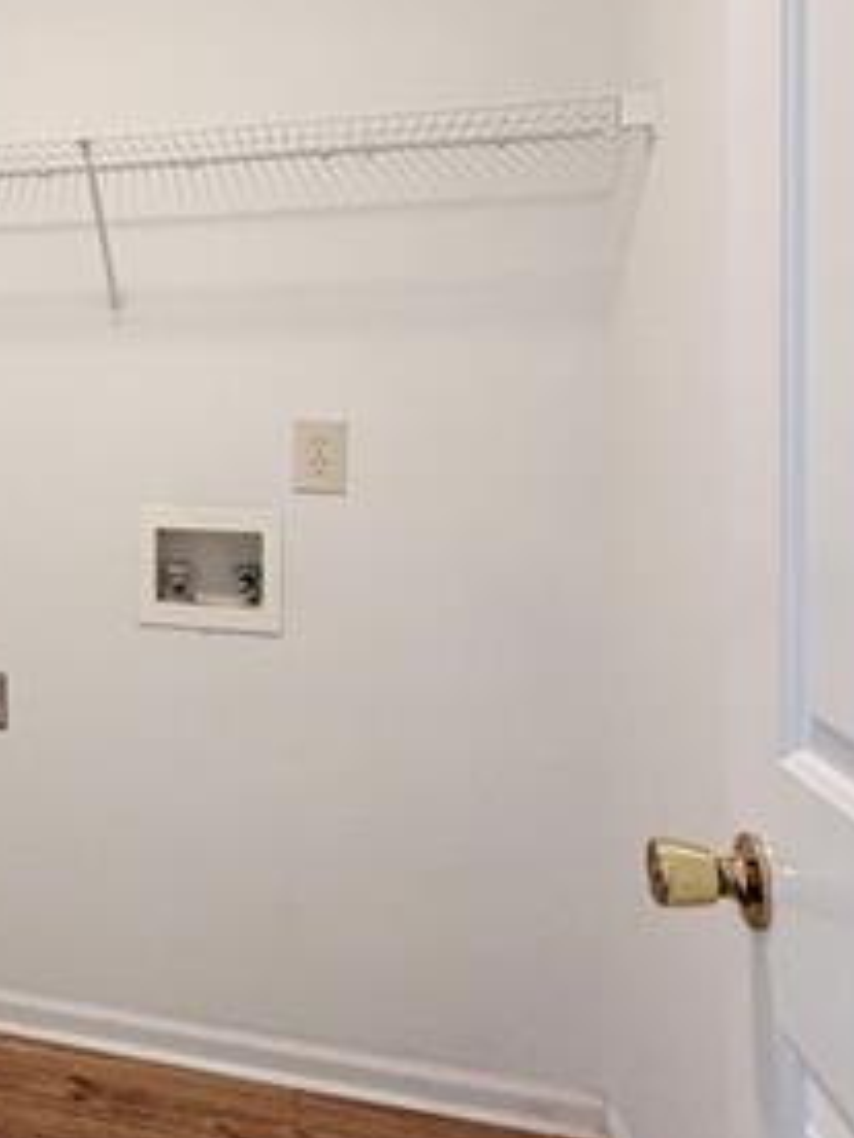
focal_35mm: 39
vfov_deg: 47.3
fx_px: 1283
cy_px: 408
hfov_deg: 30.7
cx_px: -190
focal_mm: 2.22
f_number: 2.2
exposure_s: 1/120
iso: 250
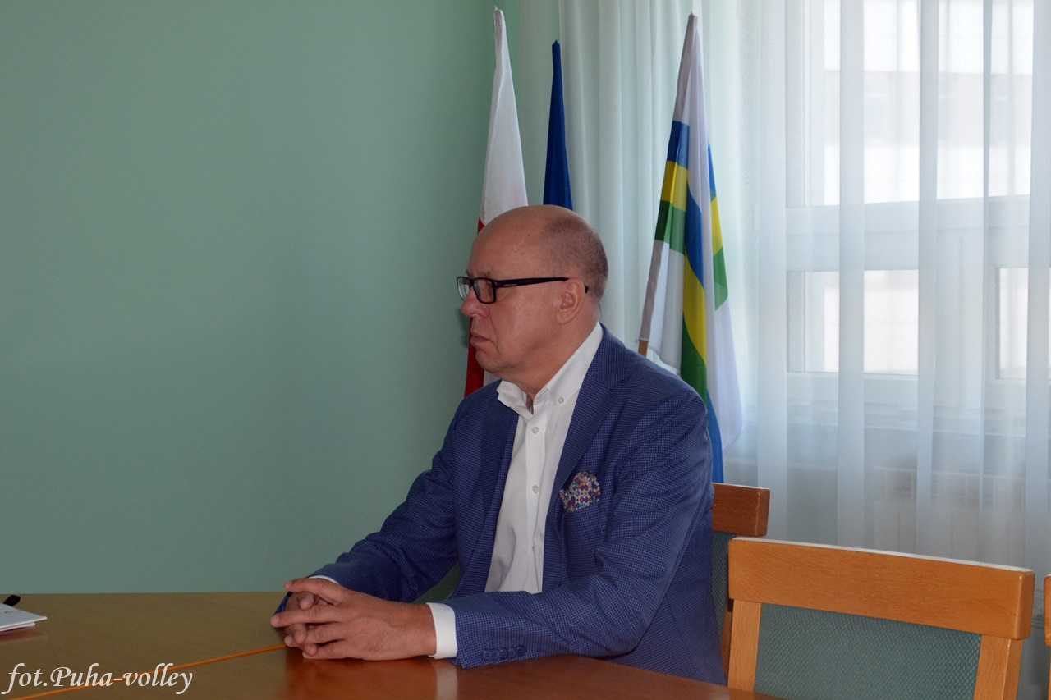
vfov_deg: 41.7
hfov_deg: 59.5
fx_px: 919
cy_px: 350
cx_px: 526
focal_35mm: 32
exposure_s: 1/125
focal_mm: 21
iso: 400
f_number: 3.8
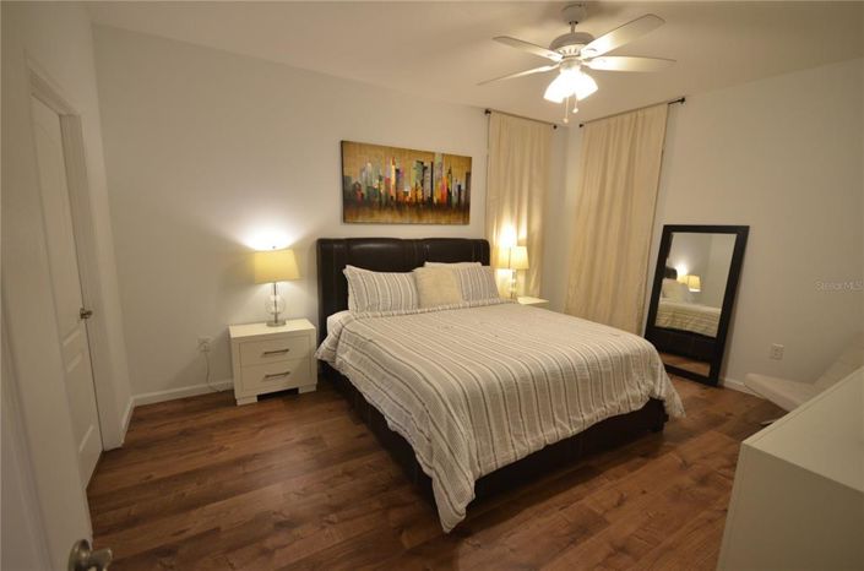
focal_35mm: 15
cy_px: 286
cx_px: 432
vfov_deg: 77.0
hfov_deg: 100.5
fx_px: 359
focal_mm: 10
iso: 800
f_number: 4
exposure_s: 1/30
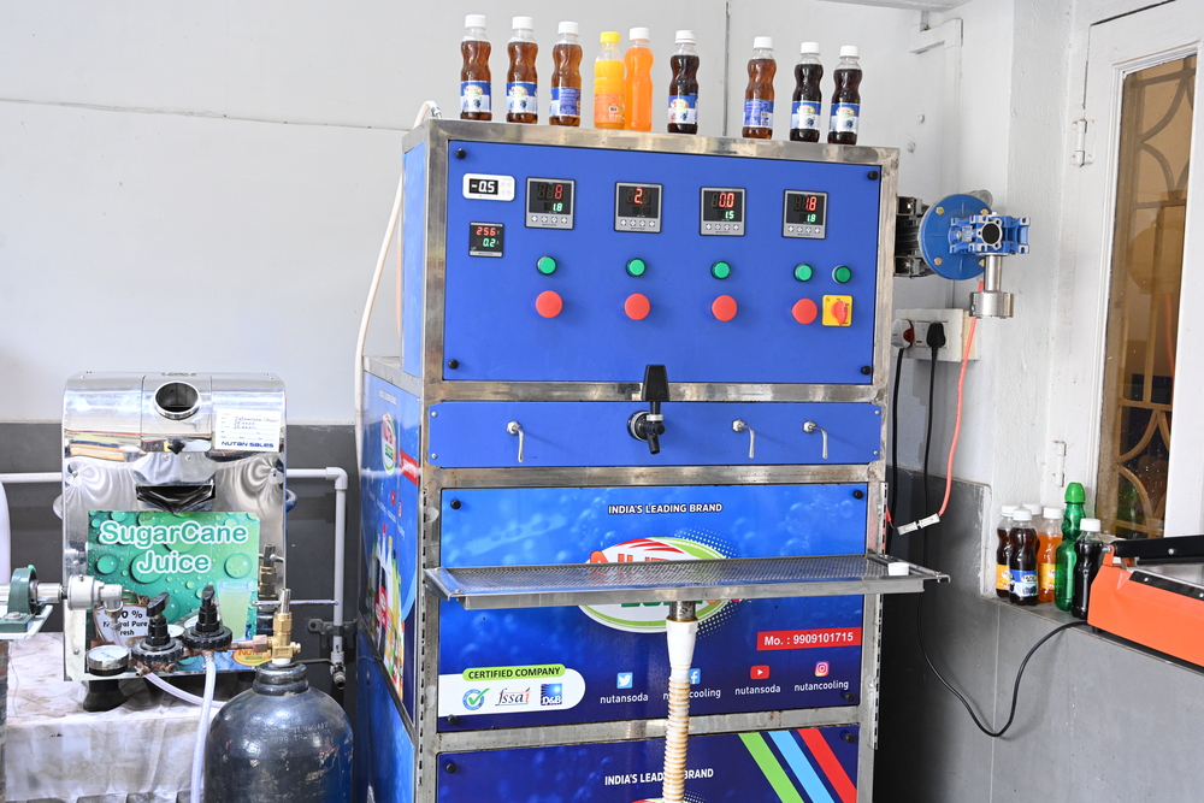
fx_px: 1271
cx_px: 602
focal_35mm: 38
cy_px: 402
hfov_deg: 50.7
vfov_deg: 35.1
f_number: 5.6
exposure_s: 1/125
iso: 2000
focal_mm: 38
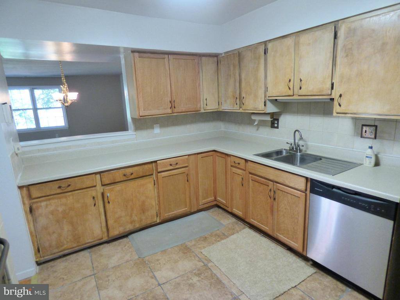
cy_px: 150
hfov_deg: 81.7
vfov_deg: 66.0
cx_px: 200
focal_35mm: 20
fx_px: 231
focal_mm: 3.58
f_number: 2.8
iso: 500
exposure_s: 1/25
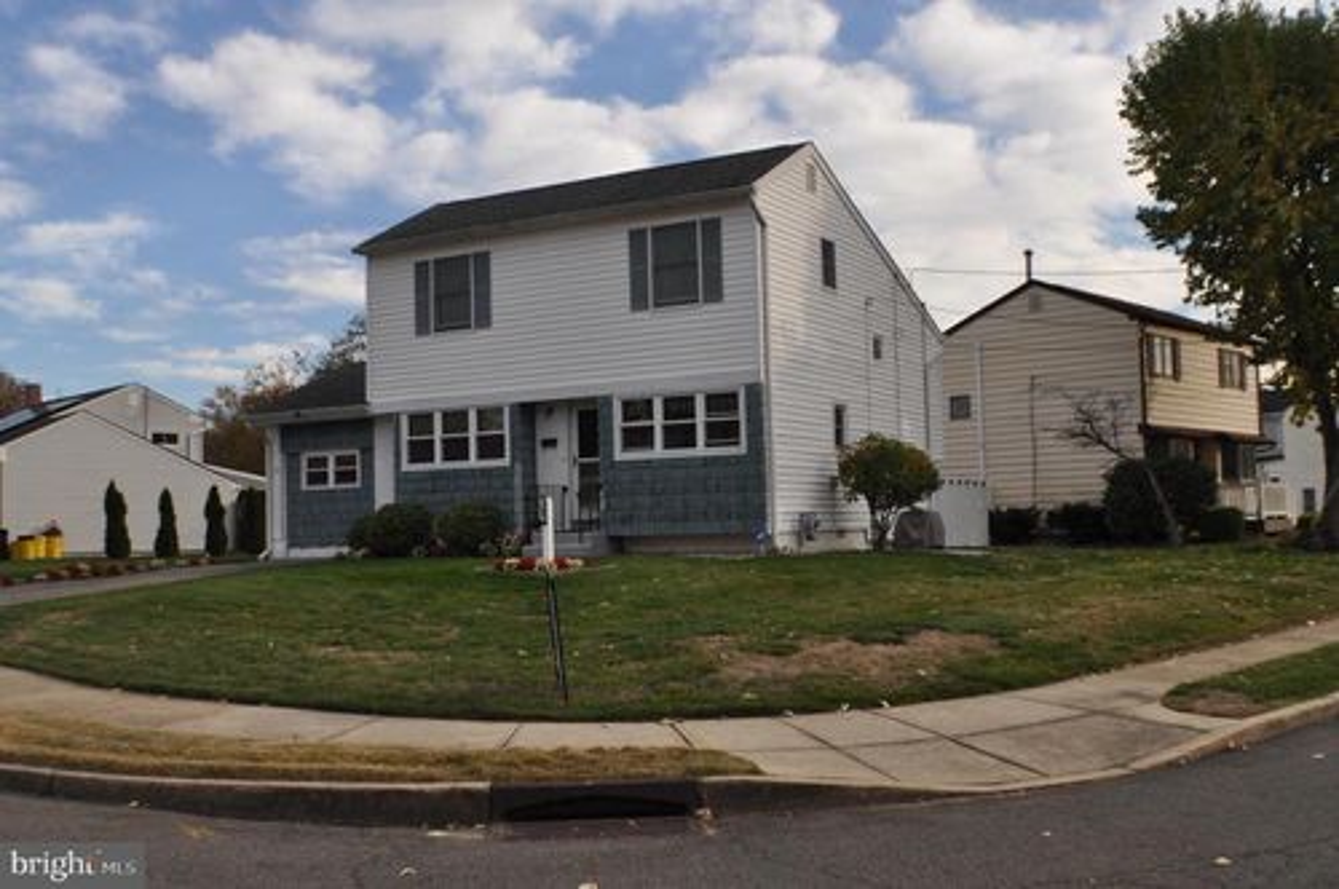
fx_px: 1783
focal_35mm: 48
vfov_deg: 28.0
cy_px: 444
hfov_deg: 41.2
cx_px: 670
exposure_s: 1/200
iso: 200
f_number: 9
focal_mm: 32
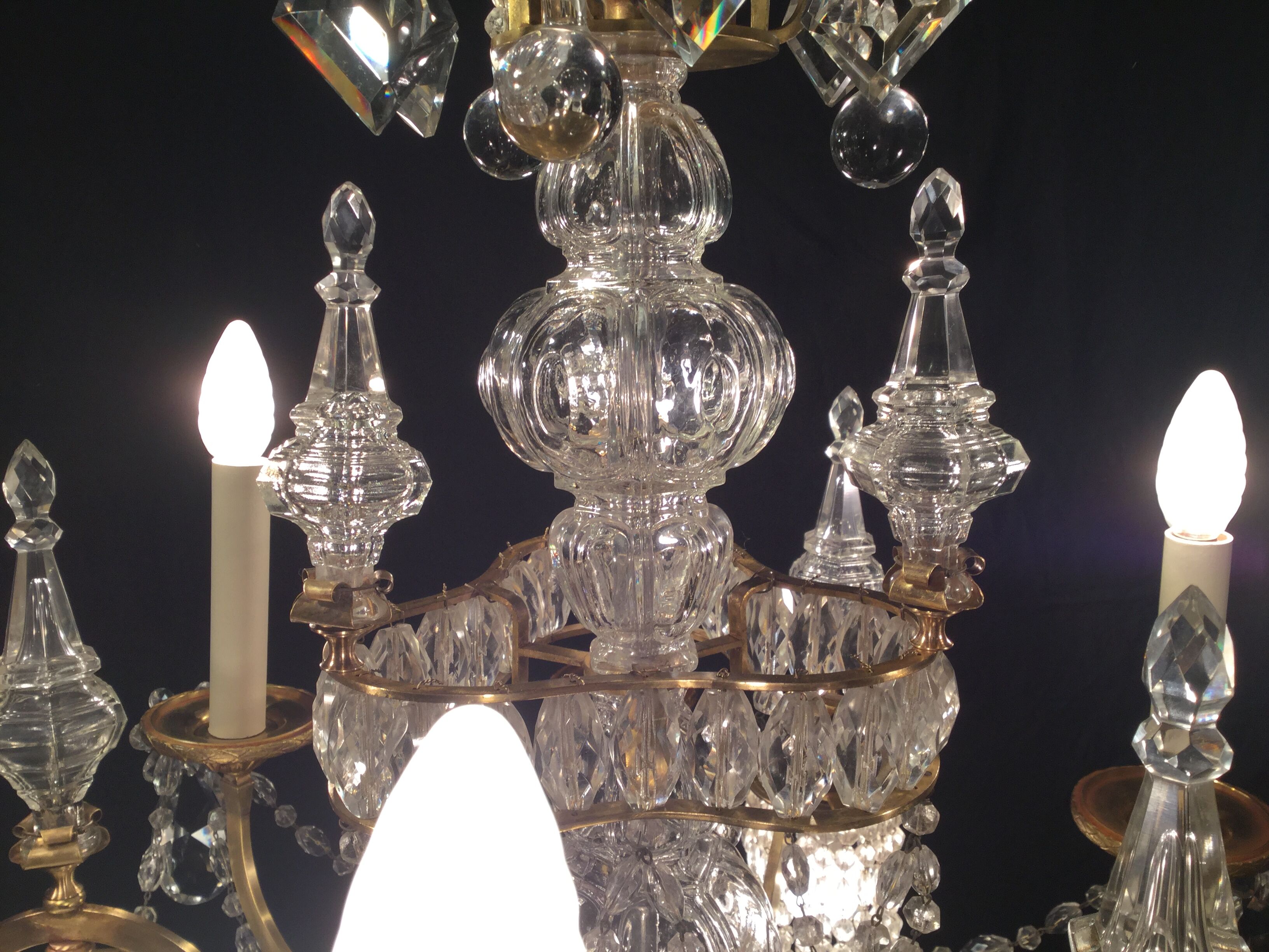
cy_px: 476
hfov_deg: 58.4
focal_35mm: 31
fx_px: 1136
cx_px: 634
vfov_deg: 45.4
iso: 25
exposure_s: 1/100
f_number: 2.4
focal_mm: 3.3
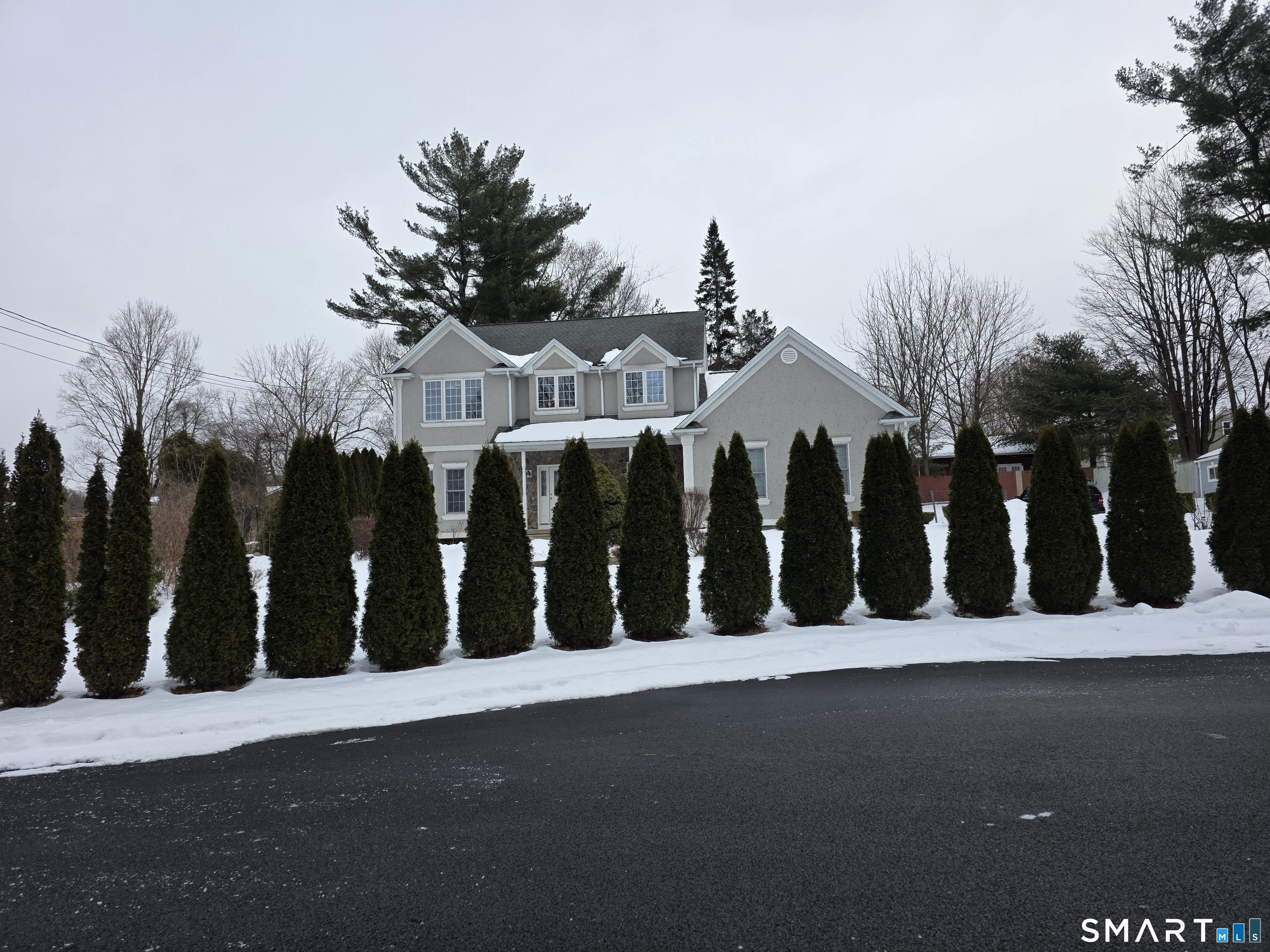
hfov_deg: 73.9
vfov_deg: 58.9
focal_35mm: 23
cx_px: 635
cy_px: 476
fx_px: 844
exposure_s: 1/3354
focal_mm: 6.3
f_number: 1.7
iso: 80
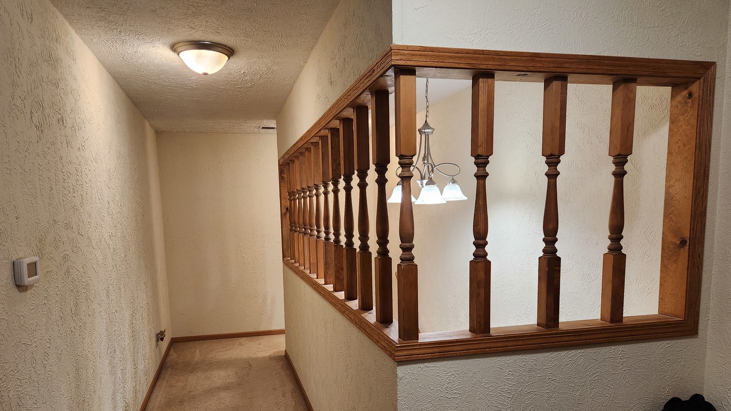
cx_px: 356
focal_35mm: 26
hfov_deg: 71.9
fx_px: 504
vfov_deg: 43.8
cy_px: 270
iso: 250
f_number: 1.8
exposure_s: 1/120
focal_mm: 5.4
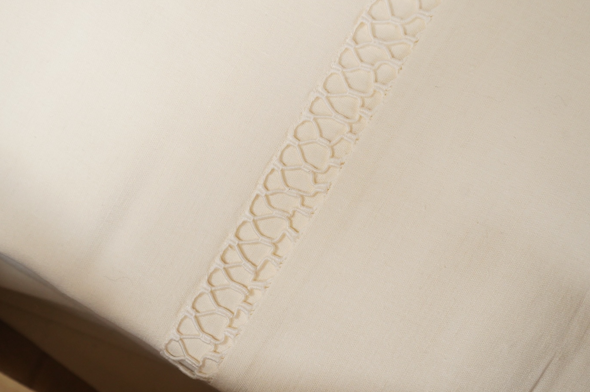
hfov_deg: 31.9
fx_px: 1032
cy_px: 187
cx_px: 280
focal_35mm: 63
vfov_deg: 21.5
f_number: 5.6
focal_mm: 50
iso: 3200
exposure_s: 1/100
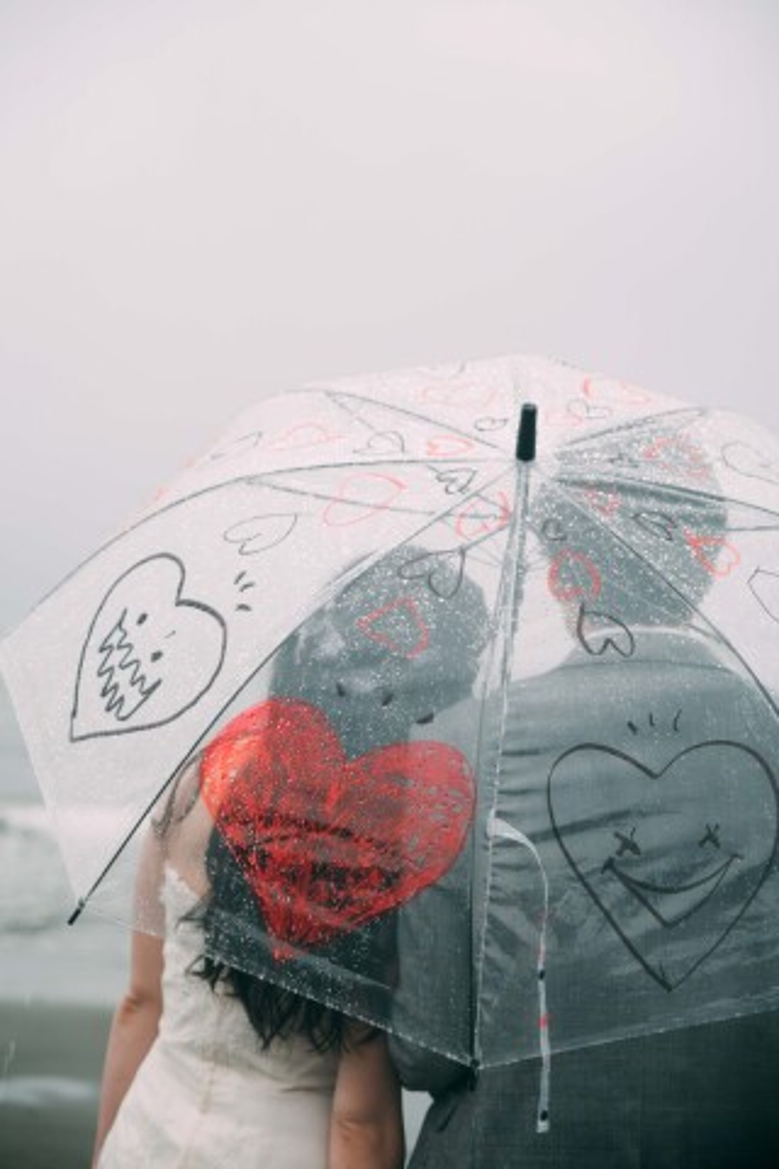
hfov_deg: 16.5
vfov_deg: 24.5
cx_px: 390
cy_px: 584
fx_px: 2694
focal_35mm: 83
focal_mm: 55
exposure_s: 1/125
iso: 160
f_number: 2.8
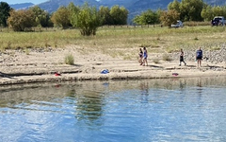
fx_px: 610
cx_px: 144
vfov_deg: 12.8
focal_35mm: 99
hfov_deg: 20.9
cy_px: 178
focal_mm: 3.99
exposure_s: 1/1567
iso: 20
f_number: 1.8
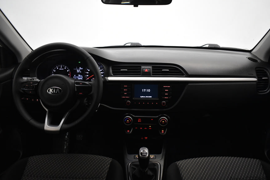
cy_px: 92
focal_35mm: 28
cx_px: 138
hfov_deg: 65.4
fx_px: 210
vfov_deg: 46.5
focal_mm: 18
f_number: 3.5
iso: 1600
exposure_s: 1/60
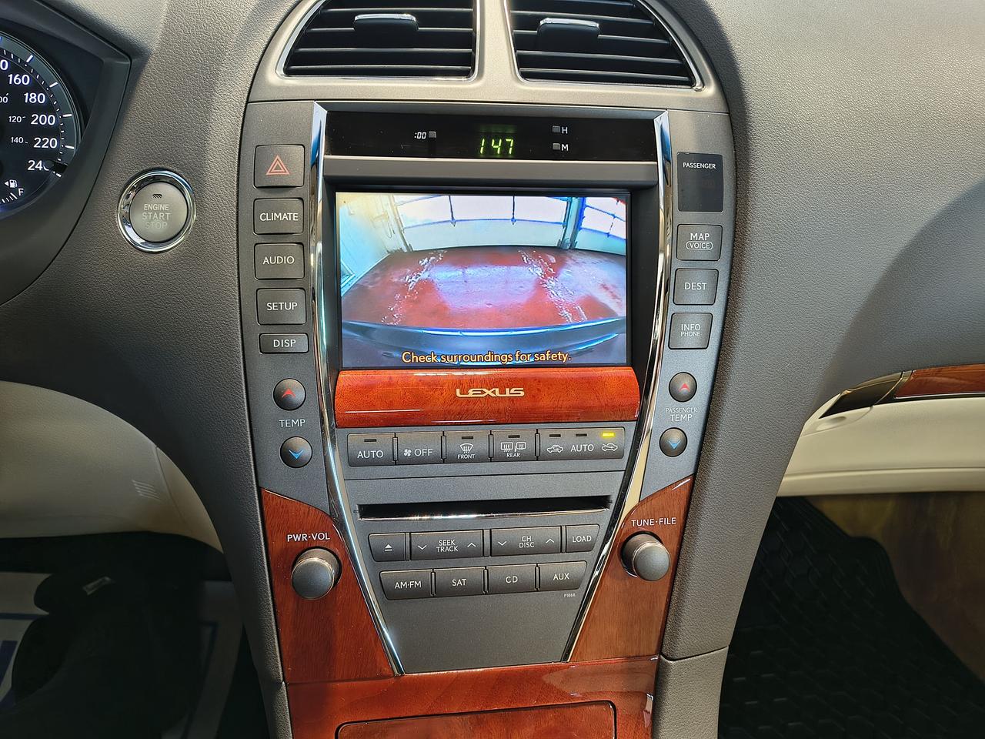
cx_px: 492
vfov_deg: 56.8
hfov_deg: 71.6
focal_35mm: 24
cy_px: 370
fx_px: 683
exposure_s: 1/50
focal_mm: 5.56
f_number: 1.8
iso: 435
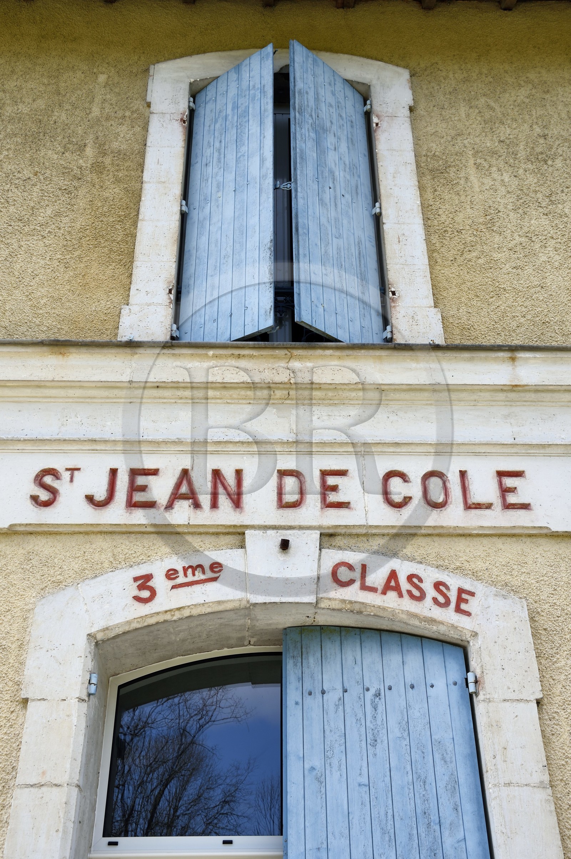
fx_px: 953
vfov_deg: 48.5
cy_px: 430
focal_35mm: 40
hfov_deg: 33.4
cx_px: 286
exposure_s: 1/250
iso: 200
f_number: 9
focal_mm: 40
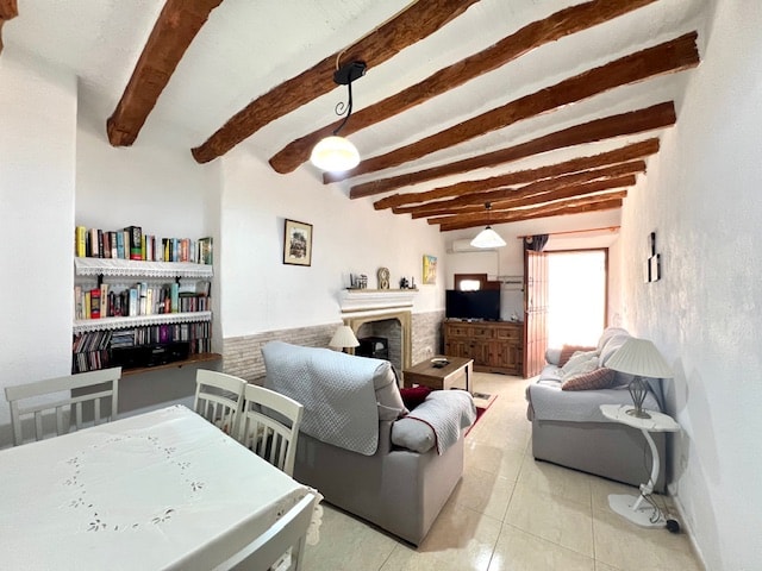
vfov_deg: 89.9
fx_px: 286
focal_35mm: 13
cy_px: 286
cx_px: 381
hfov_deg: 106.2
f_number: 1.8
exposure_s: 1/100
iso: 200
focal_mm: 1.57
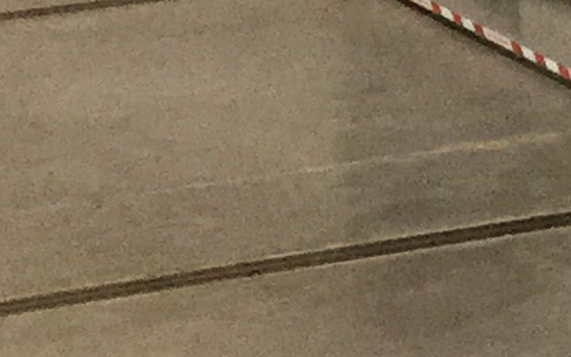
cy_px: -92
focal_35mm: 257
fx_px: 4001
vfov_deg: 5.1
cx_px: 2064
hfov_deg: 6.8
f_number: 2.4
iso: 200
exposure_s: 1/30
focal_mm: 3.3
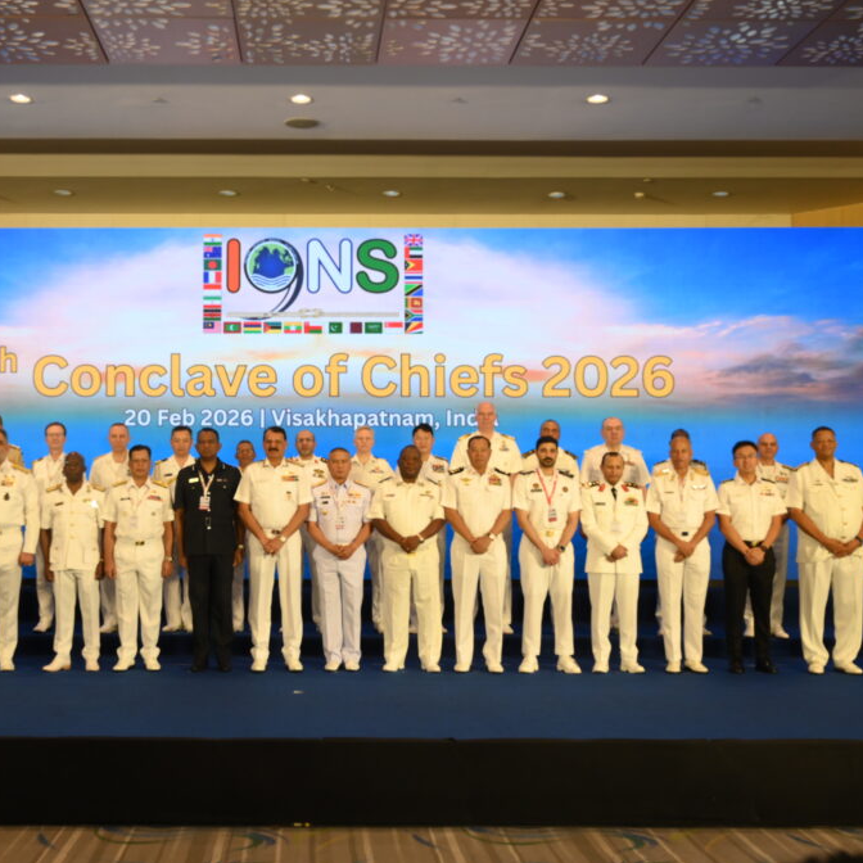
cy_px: 435
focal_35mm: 45
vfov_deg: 37.8
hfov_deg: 37.6
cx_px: 315
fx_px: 1259
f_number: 6.3
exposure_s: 1/125
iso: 1600
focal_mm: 34.5
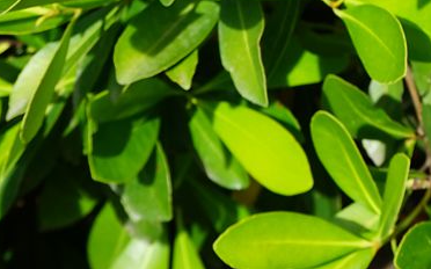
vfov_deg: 8.0
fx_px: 1867
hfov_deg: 12.5
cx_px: 667
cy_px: -162
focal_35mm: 159
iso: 100
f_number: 9
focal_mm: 47
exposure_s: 1/100
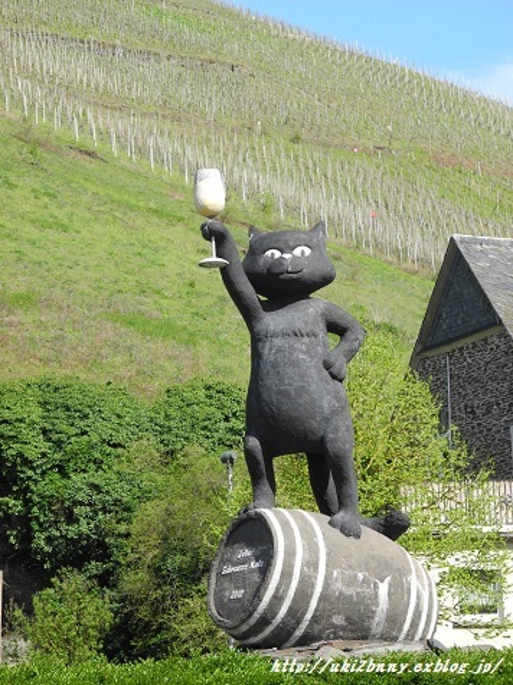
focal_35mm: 119
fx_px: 2352
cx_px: 256
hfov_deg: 12.4
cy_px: 342
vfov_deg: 16.6
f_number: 4.5
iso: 100
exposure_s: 1/400
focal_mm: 25.4
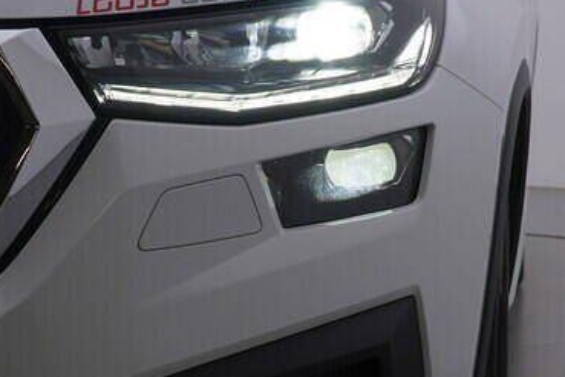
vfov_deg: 13.7
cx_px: 507
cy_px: 249
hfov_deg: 20.0
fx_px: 1569
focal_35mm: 100
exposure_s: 1/125
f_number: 5.6
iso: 125
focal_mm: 24
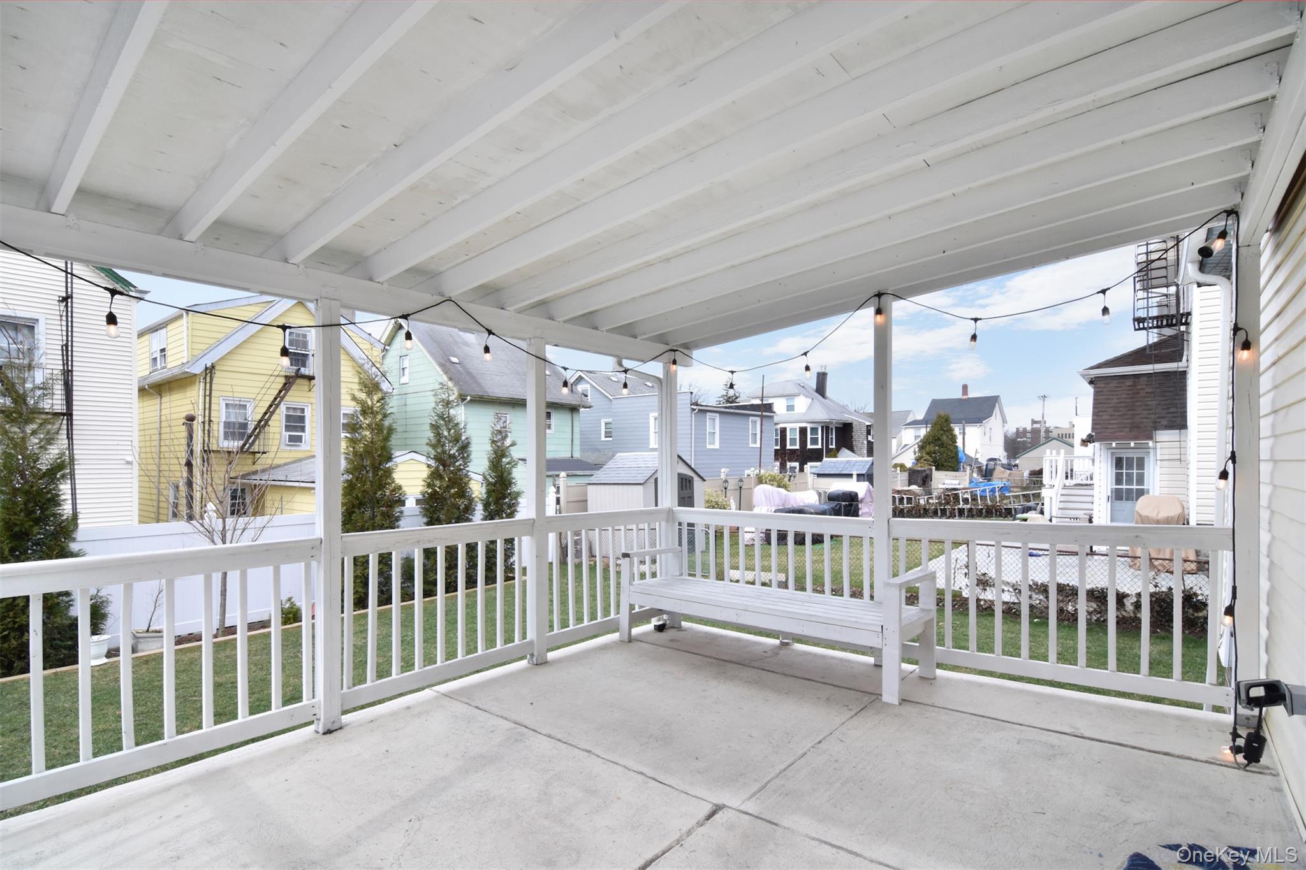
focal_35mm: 16
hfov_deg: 95.0
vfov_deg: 72.0
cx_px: 653
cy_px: 435
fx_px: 598
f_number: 16
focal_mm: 11
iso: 640
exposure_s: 1/125
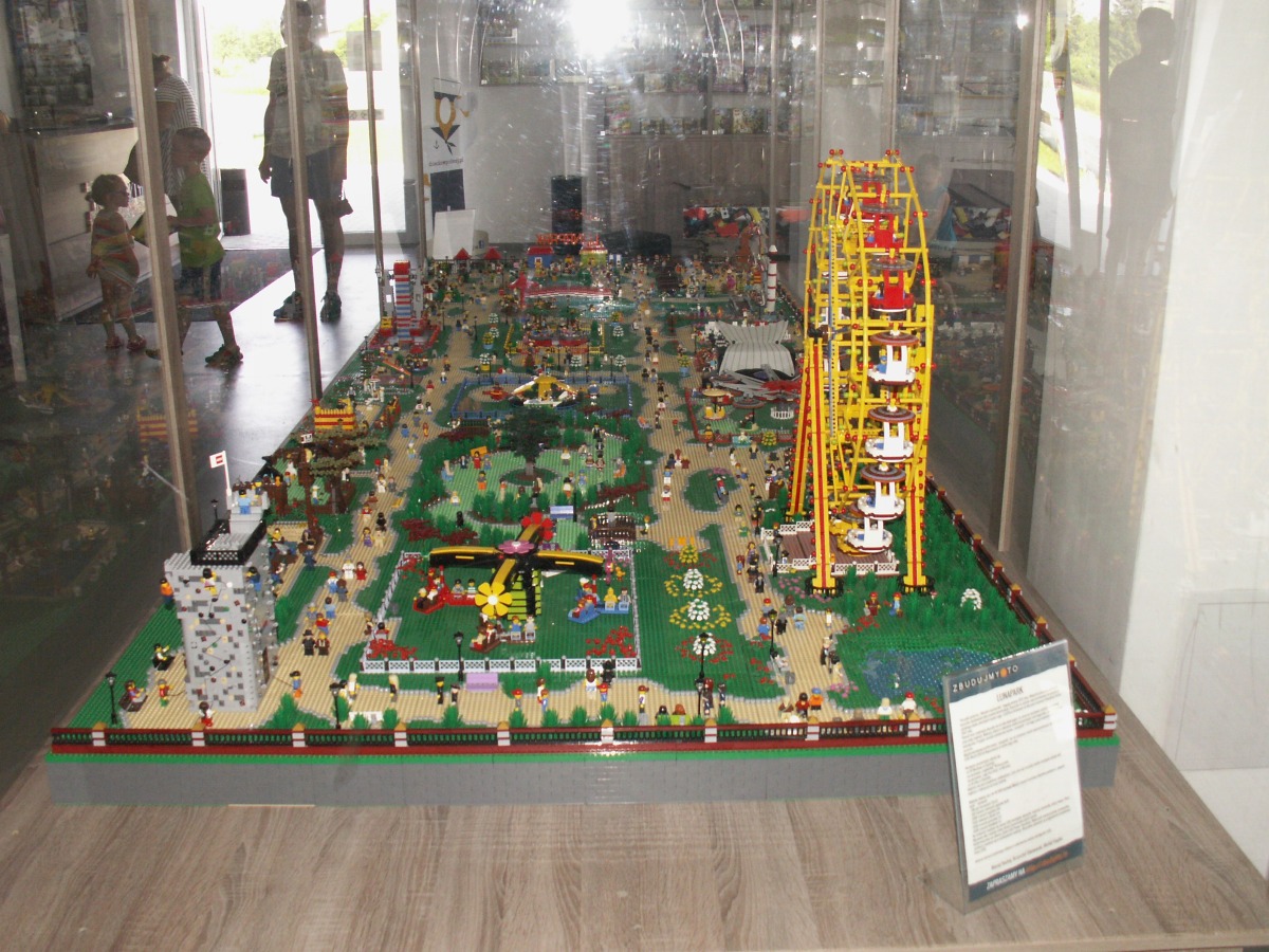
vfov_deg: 40.7
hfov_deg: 52.6
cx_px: 634
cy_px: 476
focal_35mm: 35
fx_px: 1283
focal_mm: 5.86
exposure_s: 1/125
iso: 160
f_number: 2.8
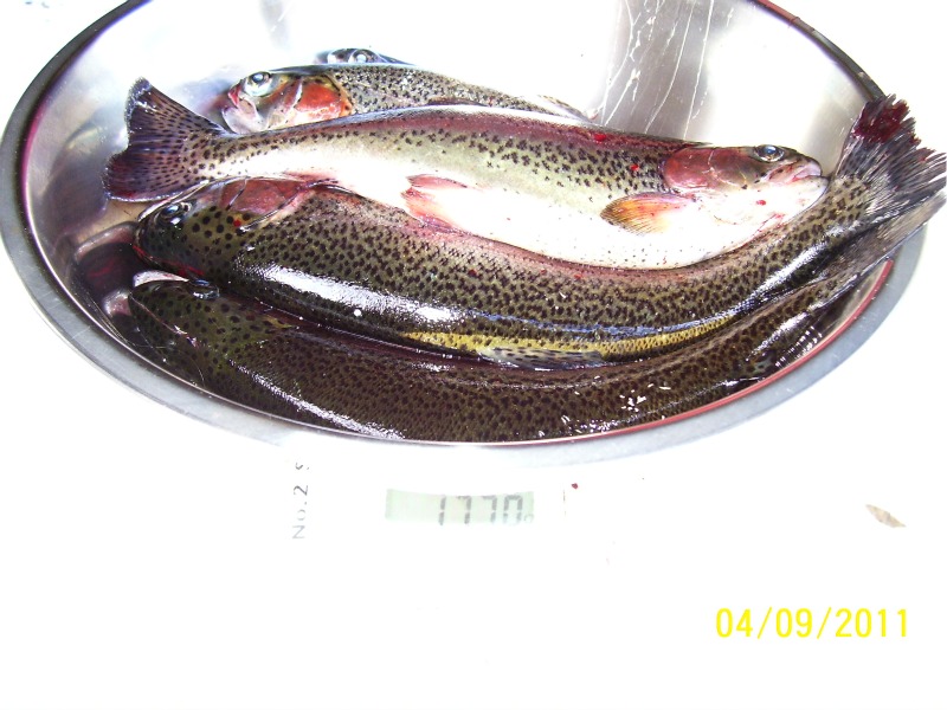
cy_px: 355
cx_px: 474
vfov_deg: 41.8
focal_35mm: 34
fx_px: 930
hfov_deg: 54.0
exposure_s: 1/60
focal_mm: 5.6
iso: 125
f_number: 2.7
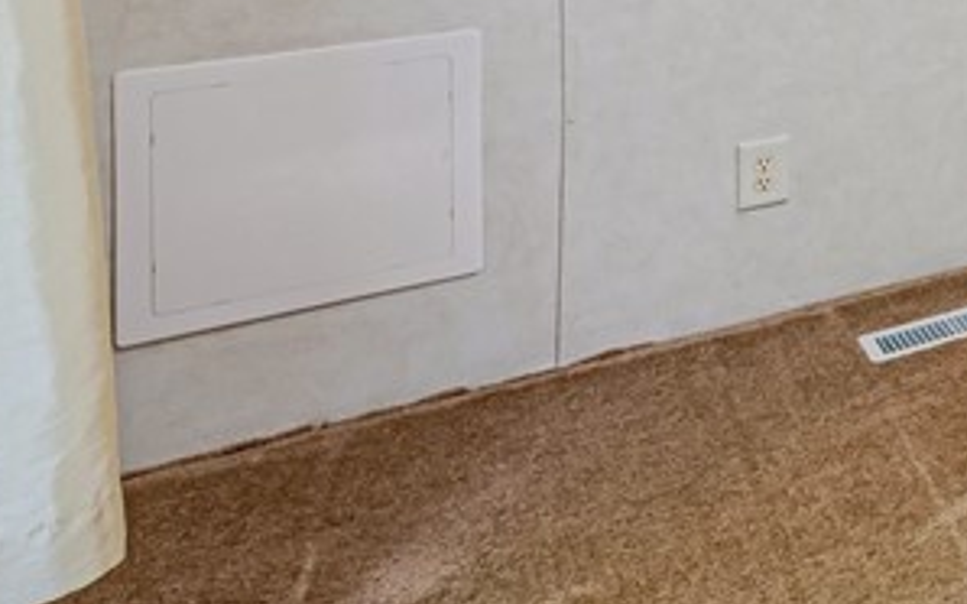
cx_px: 1686
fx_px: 1370
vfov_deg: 21.1
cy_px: -292
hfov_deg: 23.2
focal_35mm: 52
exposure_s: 1/5
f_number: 11
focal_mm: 14
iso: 50
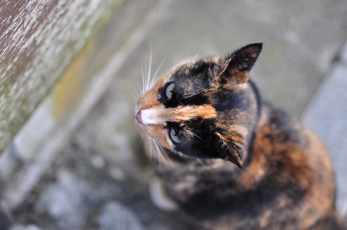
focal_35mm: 75
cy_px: 115
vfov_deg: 18.1
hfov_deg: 27.0
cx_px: 174
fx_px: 722
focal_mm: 50
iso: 200
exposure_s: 1/400
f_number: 1.4
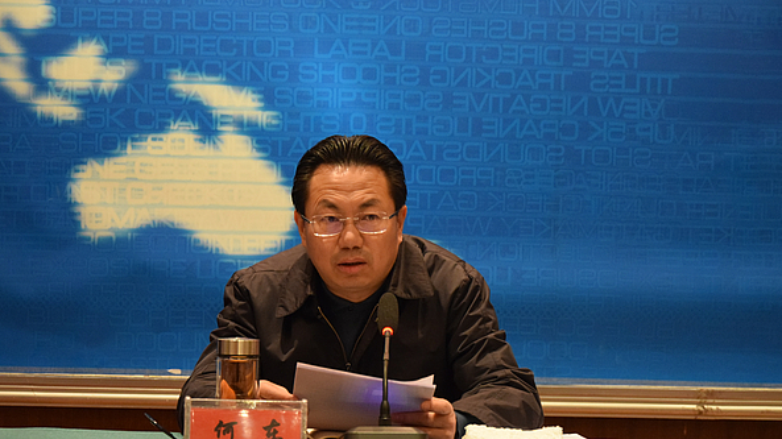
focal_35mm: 105
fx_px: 2176
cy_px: 252
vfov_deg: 11.5
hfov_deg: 20.4
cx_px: 393
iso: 3200
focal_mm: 66
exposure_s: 1/40
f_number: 5.3
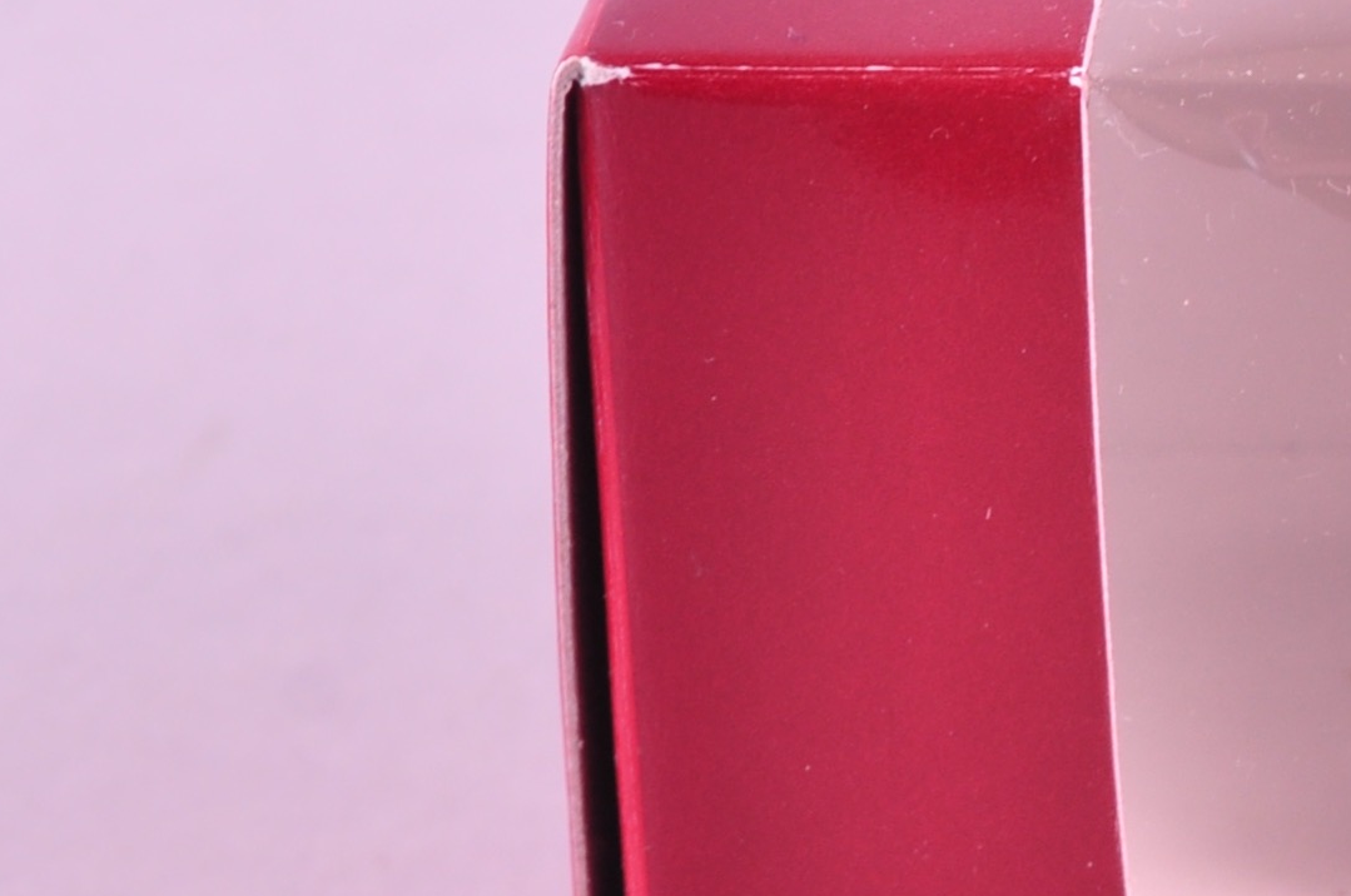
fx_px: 12290
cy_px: 439
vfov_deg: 4.2
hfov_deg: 6.2
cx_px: 2338
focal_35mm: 328
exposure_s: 1/125
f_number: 11
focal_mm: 55
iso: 160
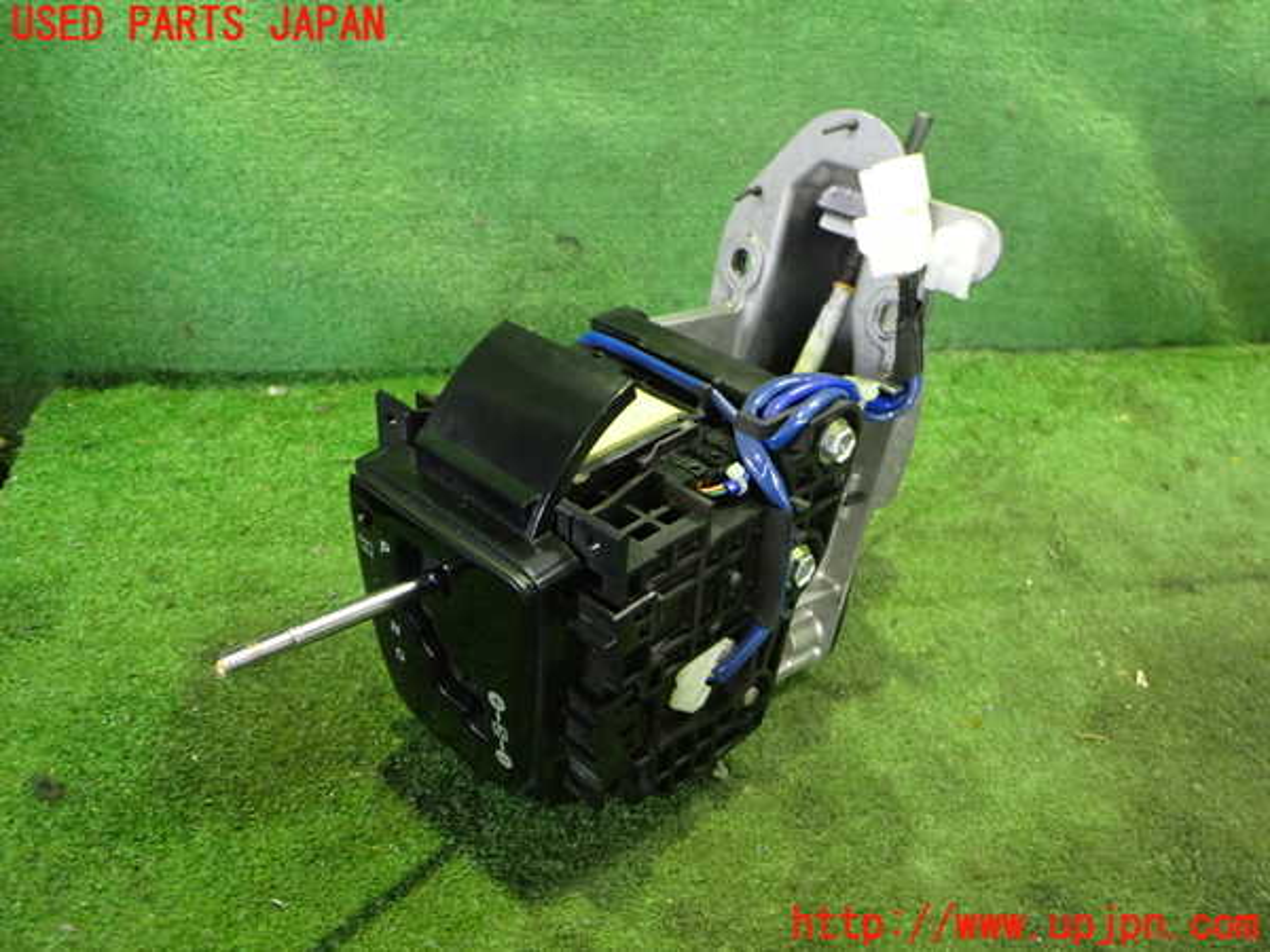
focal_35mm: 30
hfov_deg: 60.0
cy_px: 476
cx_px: 635
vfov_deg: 46.8
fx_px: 1101
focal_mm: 5.4
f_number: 2.3
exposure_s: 1/25
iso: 800
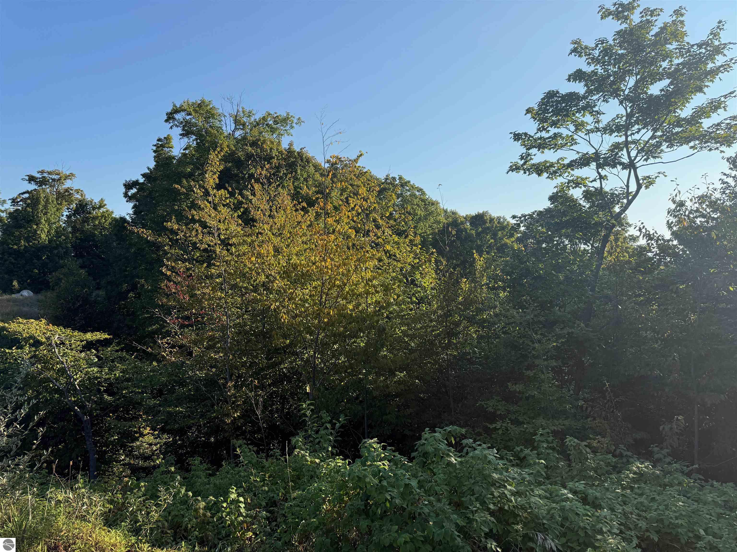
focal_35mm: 24
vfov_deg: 56.8
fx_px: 511
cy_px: 276
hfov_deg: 71.6
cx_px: 368
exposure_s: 1/4167
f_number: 1.78
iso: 100
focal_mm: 6.76
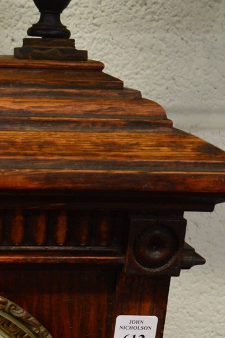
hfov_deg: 16.6
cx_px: -53
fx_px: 733
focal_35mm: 78
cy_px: 360
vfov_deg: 24.5
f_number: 5.6
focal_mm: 18
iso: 800
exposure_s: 1/15
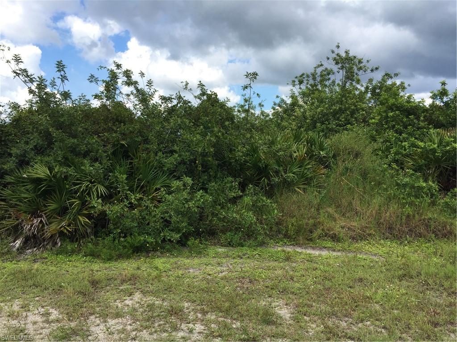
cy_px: 171
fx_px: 383
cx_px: 228
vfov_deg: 48.2
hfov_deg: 61.7
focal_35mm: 29
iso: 32
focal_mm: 4.15
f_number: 2.2
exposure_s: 1/1163
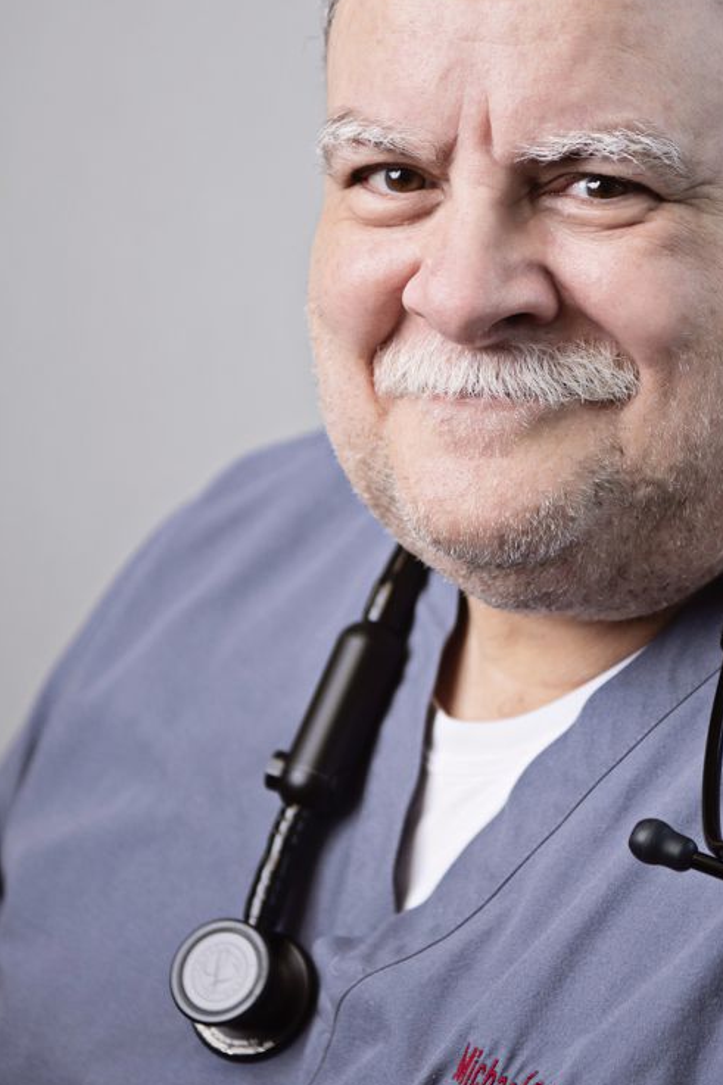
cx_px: 586
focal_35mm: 114
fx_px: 3436
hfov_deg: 12.0
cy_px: 423
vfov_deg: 17.9
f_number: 3.2
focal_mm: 70
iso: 320
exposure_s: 1/250
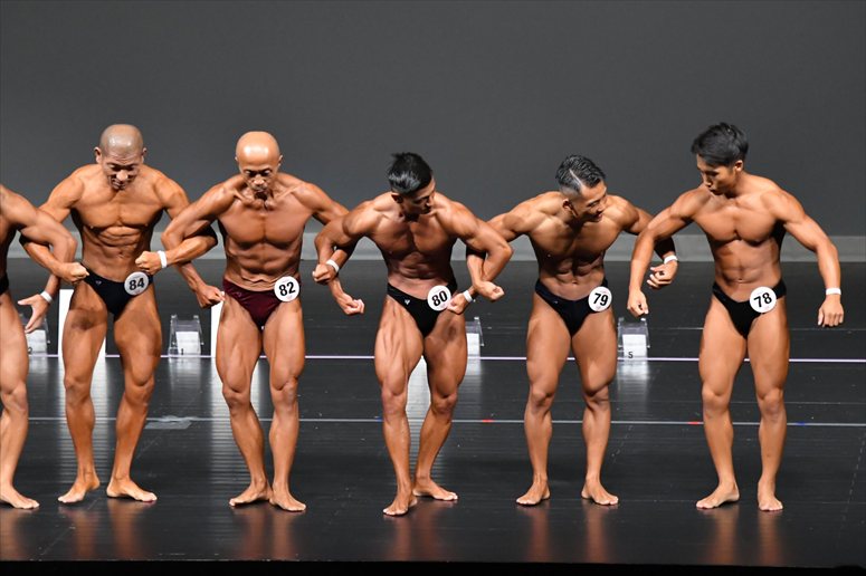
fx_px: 6853
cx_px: 433
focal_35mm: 285
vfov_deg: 4.8
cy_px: 288
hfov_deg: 7.2
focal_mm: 190
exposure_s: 1/400
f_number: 5.6
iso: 5000
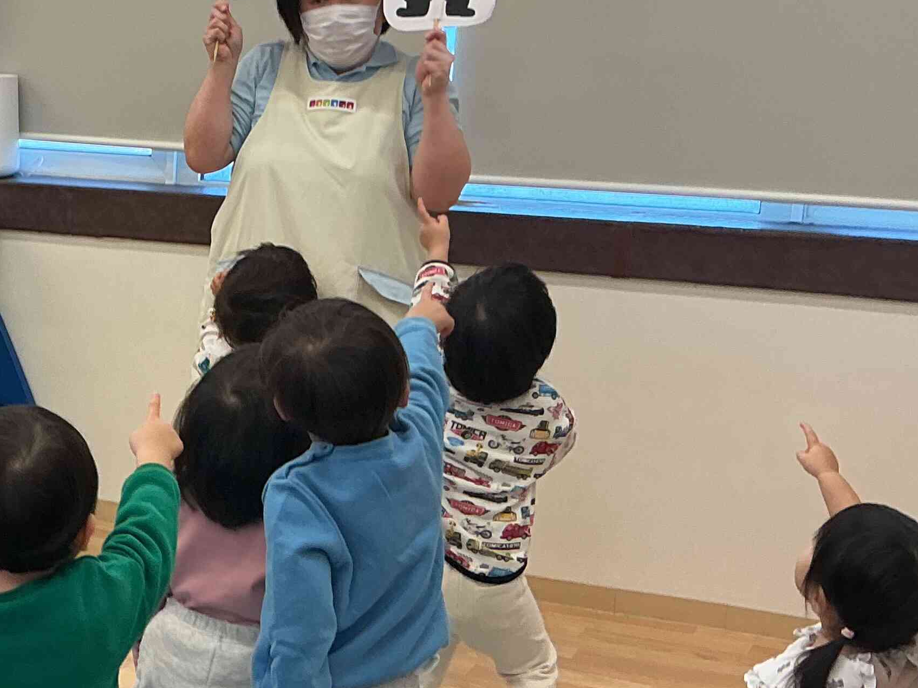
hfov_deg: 26.5
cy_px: 359
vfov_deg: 21.3
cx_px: -27
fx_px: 1830
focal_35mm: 69
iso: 40
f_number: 1.8
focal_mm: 3
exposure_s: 1/120
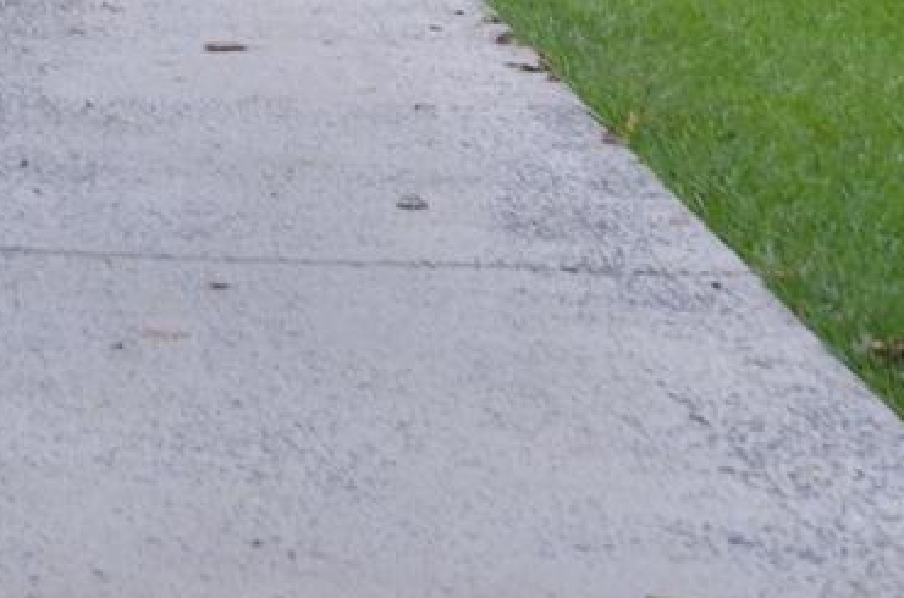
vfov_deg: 9.1
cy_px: -925
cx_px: -1266
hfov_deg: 12.3
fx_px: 3333
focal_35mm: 133
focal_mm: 16
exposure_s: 1/200
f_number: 7.1
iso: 200
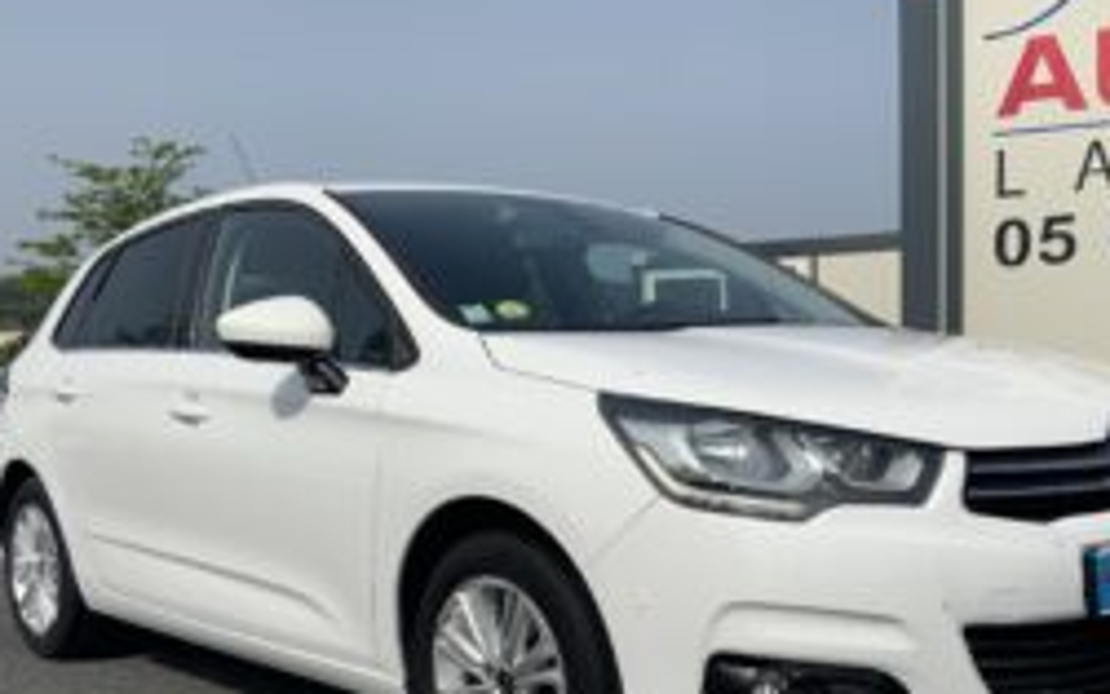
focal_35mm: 46
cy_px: 568
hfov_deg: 43.4
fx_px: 1392
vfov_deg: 27.4
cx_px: 639
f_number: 1.8
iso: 20
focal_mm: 3
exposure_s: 1/4785
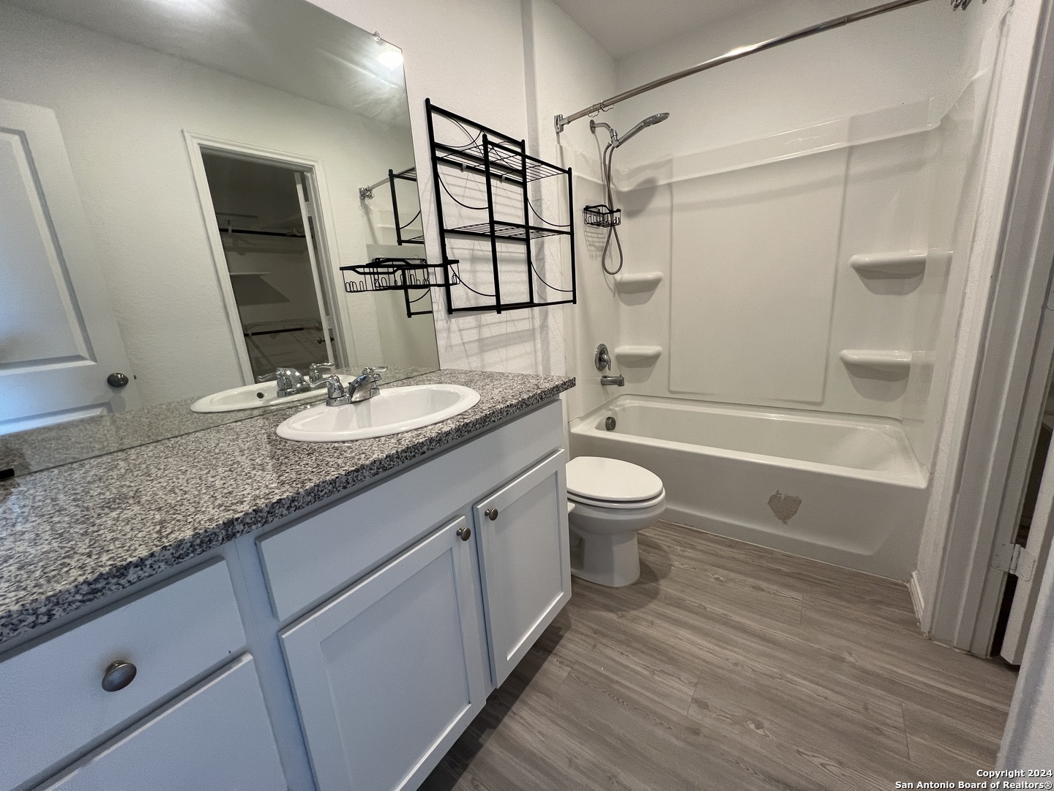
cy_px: 396
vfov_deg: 89.9
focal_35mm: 13
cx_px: 527
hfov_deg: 106.2
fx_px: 396
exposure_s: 1/120
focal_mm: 1.57
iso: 160
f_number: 1.8
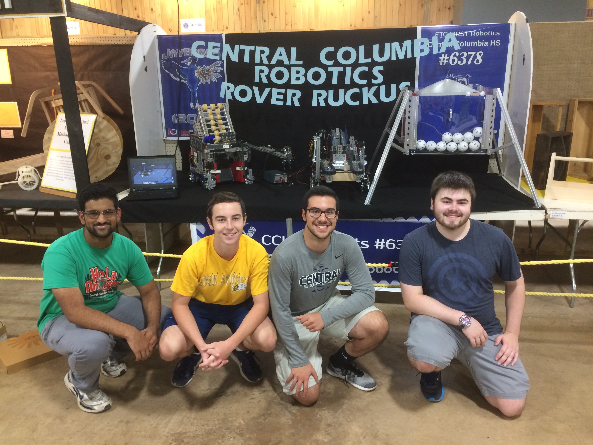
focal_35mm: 29
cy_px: 222
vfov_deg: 48.2
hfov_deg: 61.7
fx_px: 497
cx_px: 296
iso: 160
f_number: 2.2
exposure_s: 1/30
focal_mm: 4.15
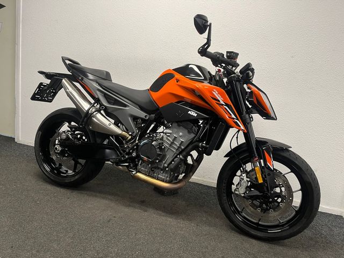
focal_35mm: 26
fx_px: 258
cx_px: 172
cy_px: 129
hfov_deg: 67.3
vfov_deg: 53.1
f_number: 1.6
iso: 80
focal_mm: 5.1
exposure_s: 1/50
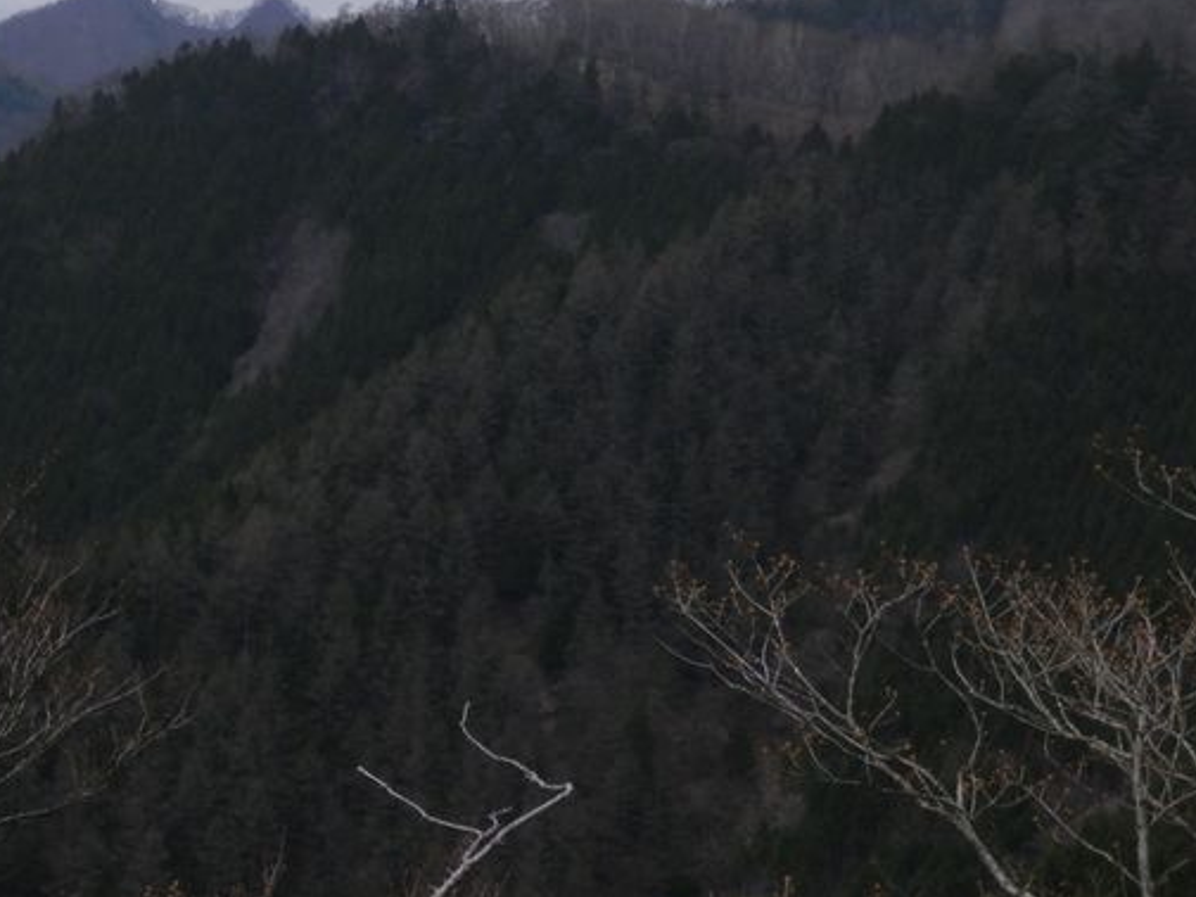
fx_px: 4388
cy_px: 228
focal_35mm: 127
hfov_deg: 15.5
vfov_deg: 11.6
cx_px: 539
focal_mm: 14.4
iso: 100
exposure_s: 1/160
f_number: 13.1
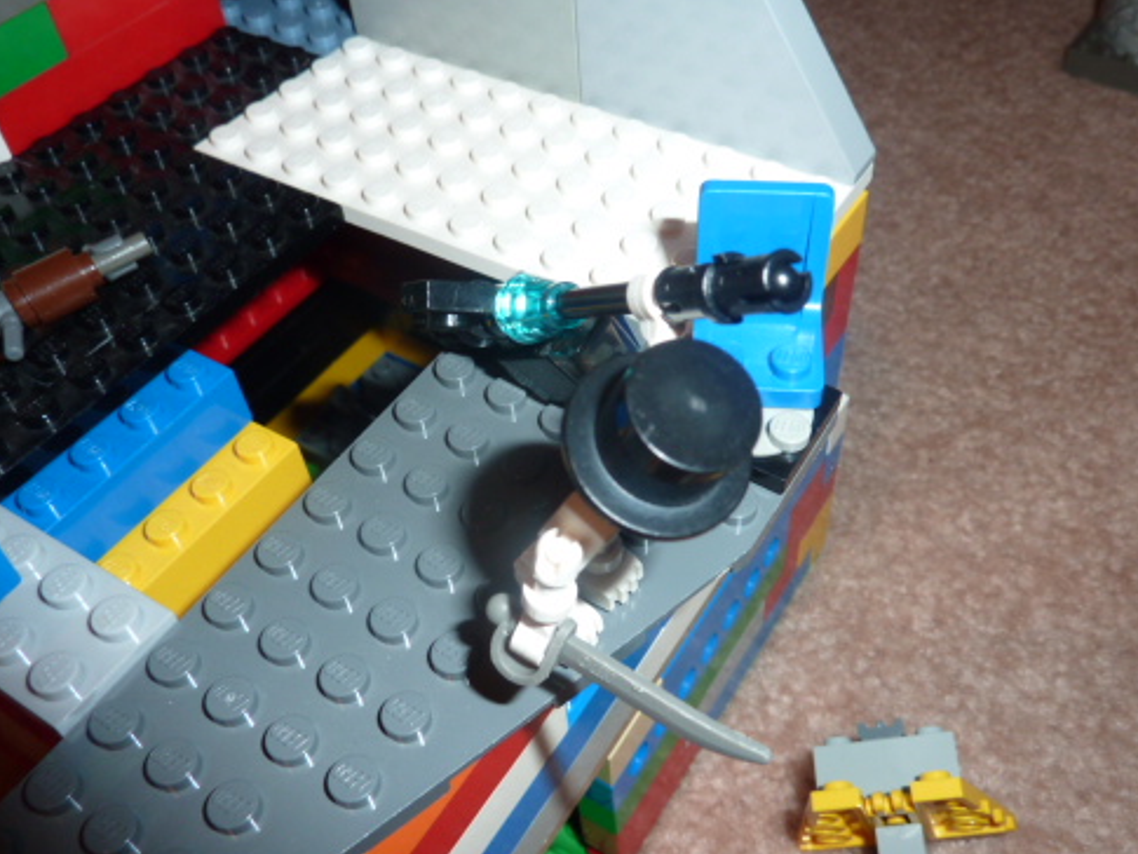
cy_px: 446
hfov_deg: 55.2
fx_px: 1085
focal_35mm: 33
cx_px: 629
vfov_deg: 43.0
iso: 100
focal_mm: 4.1
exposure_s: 1/30
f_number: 4
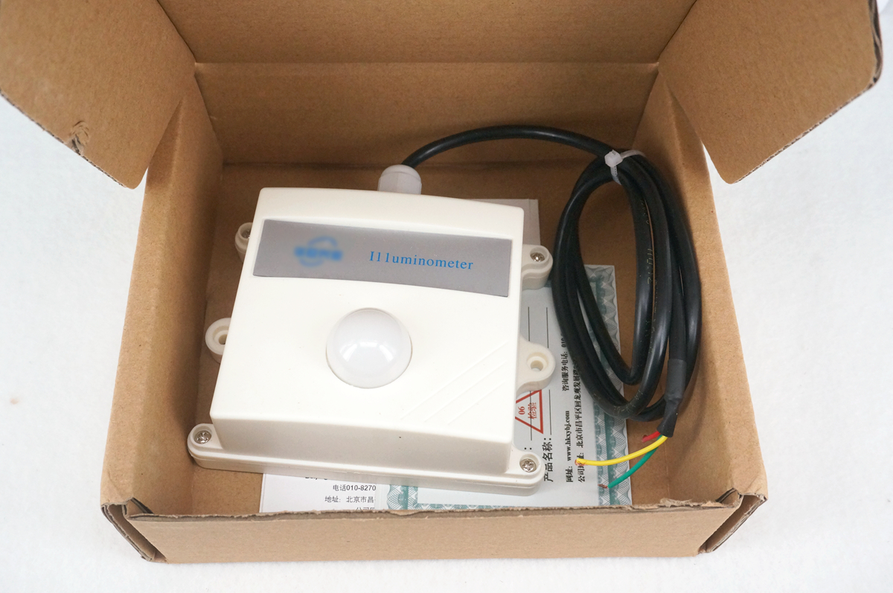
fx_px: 966
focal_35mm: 39
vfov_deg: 34.1
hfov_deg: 49.6
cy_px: 296
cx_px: 446
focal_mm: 26
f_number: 8
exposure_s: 1/320
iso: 1600
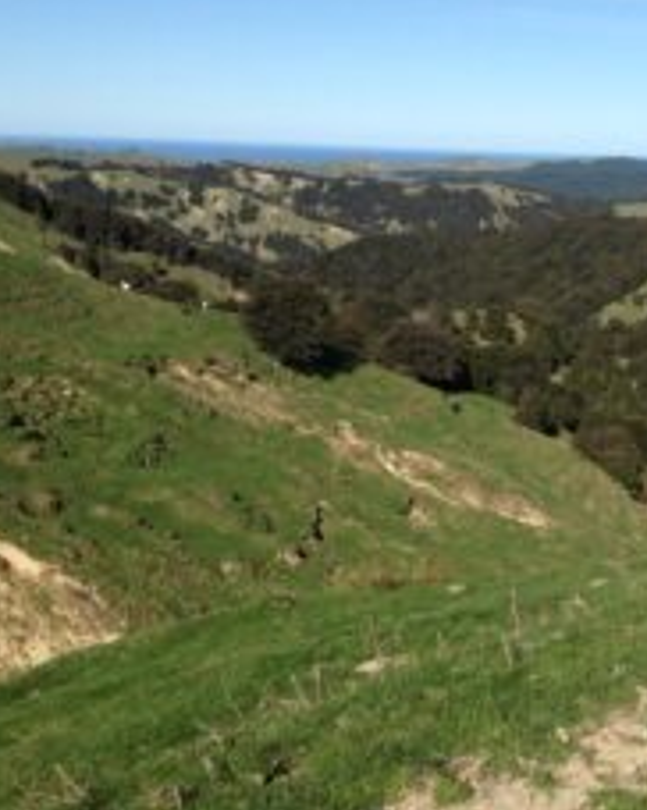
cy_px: 437
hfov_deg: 24.6
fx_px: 1438
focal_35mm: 60
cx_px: 579
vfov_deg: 31.5
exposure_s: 1/2123
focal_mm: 4.28
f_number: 2.4
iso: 50
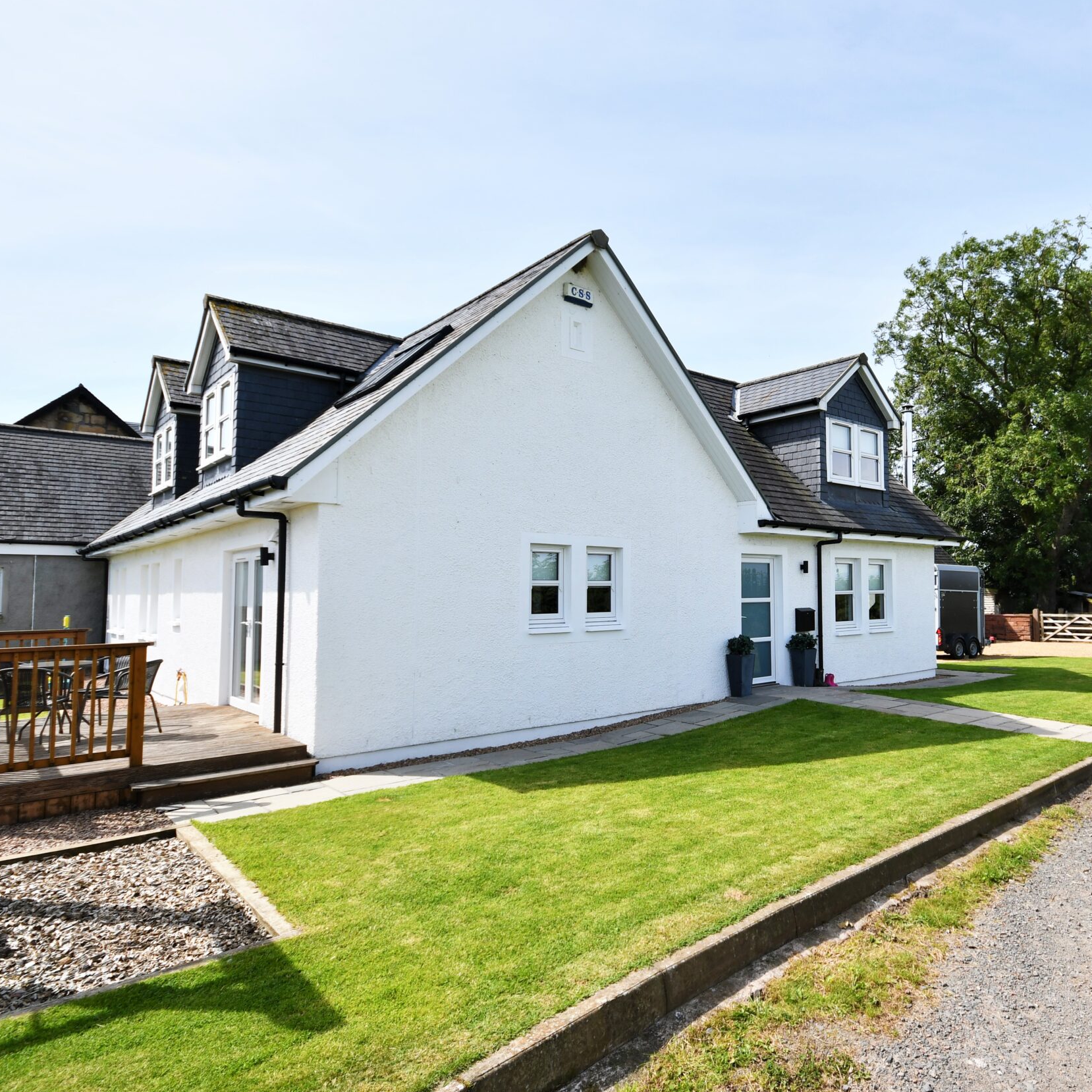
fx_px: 749
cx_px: 712
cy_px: 536
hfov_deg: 70.4
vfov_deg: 72.1
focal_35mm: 21
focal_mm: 11
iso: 100
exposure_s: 1/400
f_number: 7.1
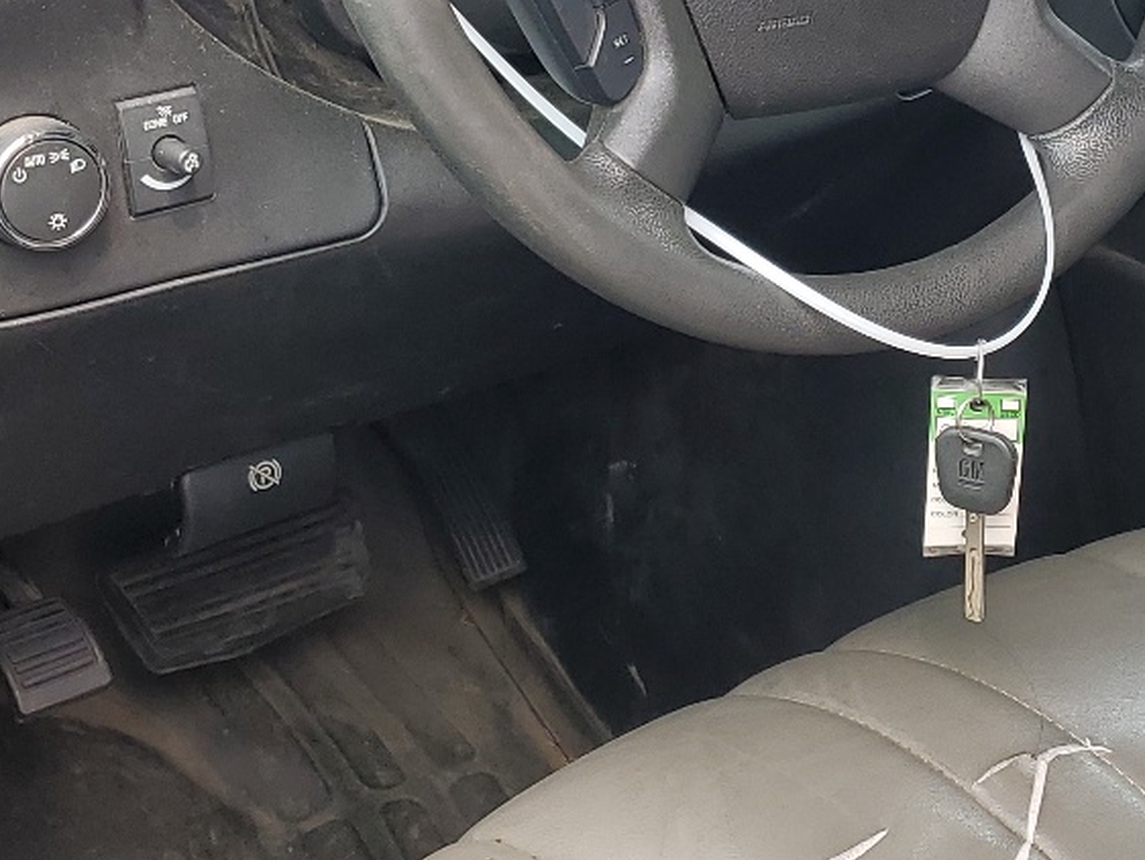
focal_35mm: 74
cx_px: 986
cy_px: 336
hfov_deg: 25.6
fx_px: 2449
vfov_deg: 19.9
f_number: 1.5
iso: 50
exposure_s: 1/200
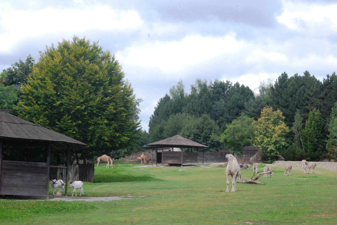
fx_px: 984
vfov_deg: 13.1
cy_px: 112
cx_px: 168
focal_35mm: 105
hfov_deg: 19.4
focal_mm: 70
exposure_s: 1/160
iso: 1000
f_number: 22
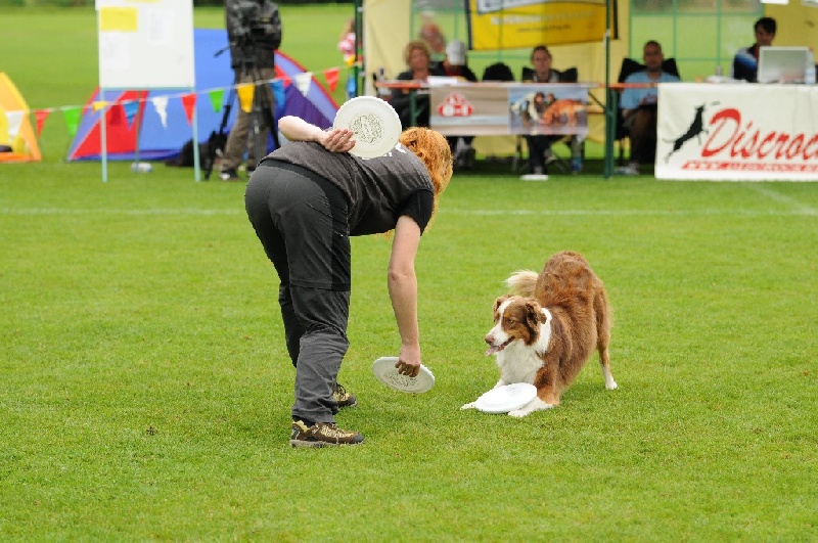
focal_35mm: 135
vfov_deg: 10.1
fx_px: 3063
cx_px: 409
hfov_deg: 15.2
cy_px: 272
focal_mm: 90
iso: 400
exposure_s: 1/2000
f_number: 2.8
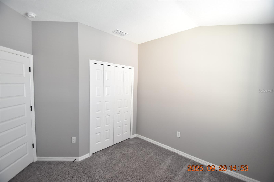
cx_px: 137
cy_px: 91
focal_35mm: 15
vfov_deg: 77.3
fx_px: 114
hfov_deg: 100.4
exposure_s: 1/30
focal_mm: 10
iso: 800
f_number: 3.5
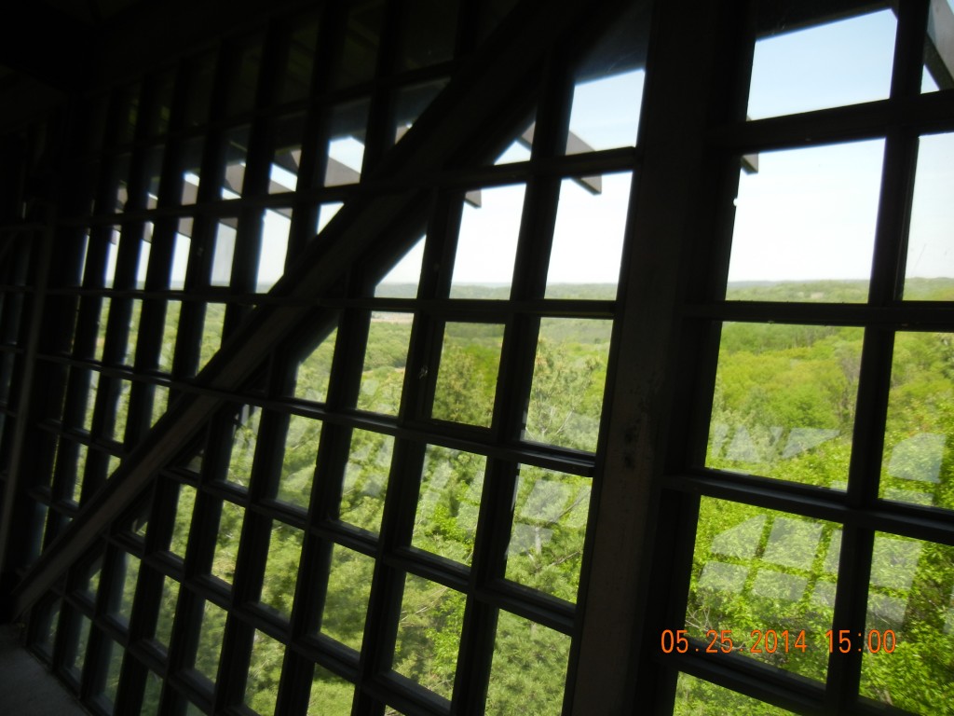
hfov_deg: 60.0
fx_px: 827
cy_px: 358
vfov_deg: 46.8
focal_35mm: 30
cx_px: 477
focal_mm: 5.4
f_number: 3.5
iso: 160
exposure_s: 1/597
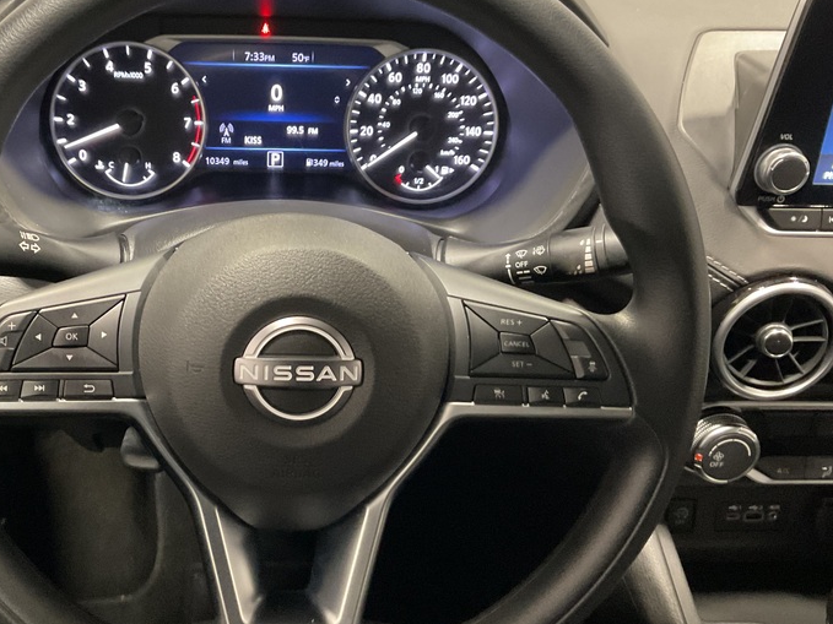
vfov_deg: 35.1
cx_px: 283
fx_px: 986
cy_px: 319
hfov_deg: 45.2
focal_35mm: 41
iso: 400
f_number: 1.8
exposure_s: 1/30
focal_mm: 3
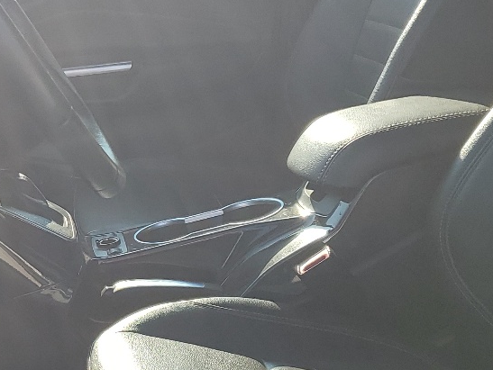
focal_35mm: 76
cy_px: 205
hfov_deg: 25.1
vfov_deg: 19.4
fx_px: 1083
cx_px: 87
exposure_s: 1/1000
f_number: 1.5
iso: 50
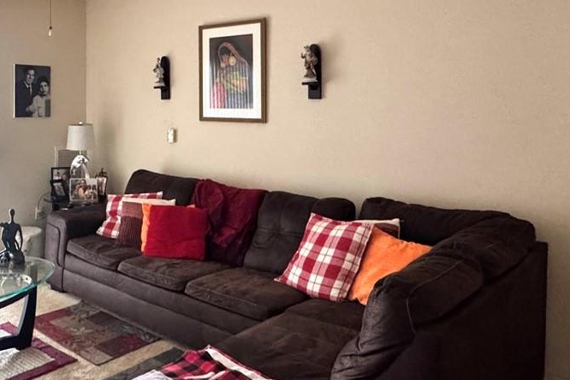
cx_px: 149
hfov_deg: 52.3
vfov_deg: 37.0
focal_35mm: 35
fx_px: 554
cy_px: 99
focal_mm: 2.22
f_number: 2.2
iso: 800
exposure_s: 1/60
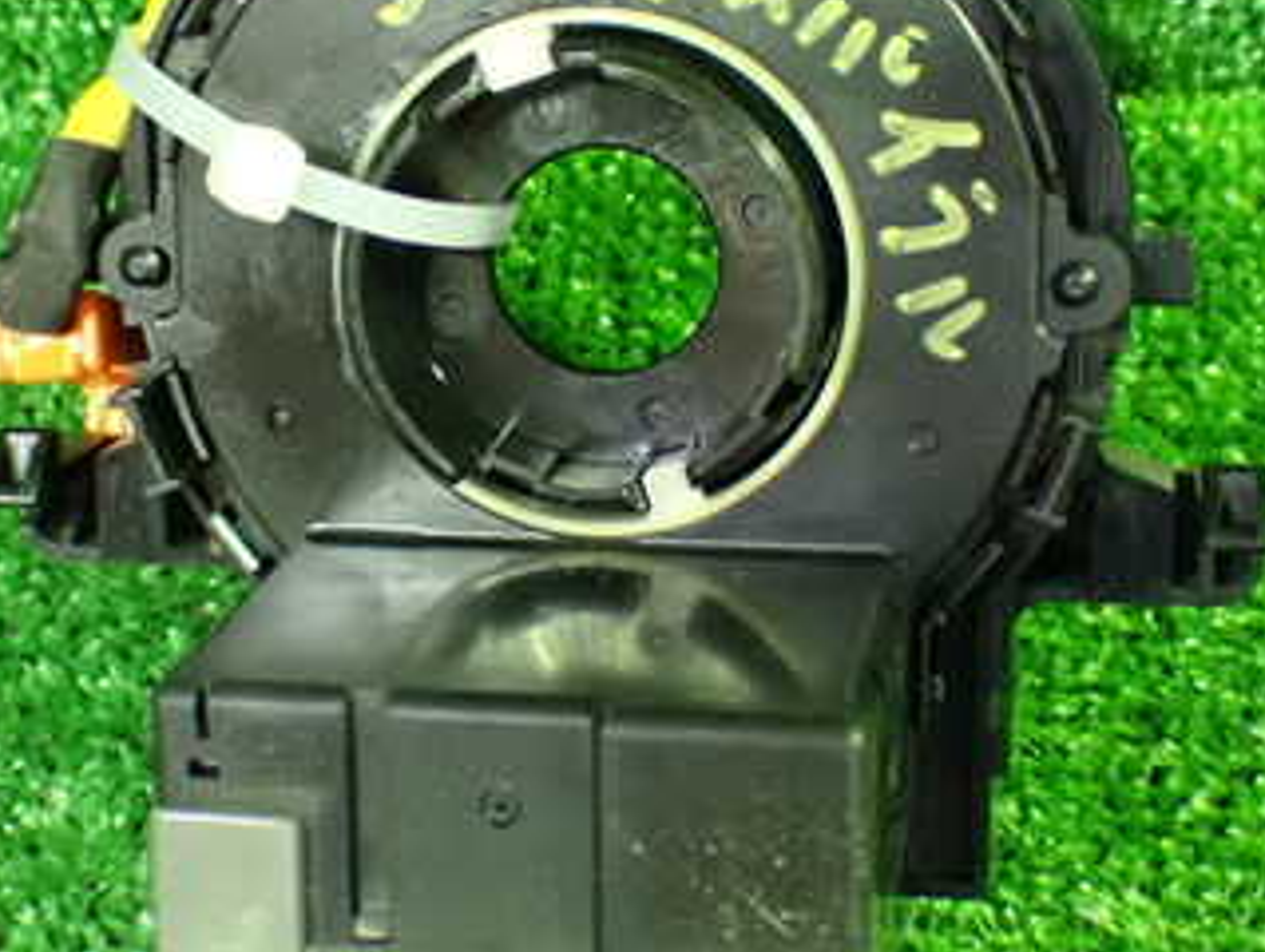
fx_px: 2817
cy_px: 389
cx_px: 512
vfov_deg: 19.2
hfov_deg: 25.3
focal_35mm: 77
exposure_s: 1/25
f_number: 2.8
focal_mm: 7.31
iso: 1600
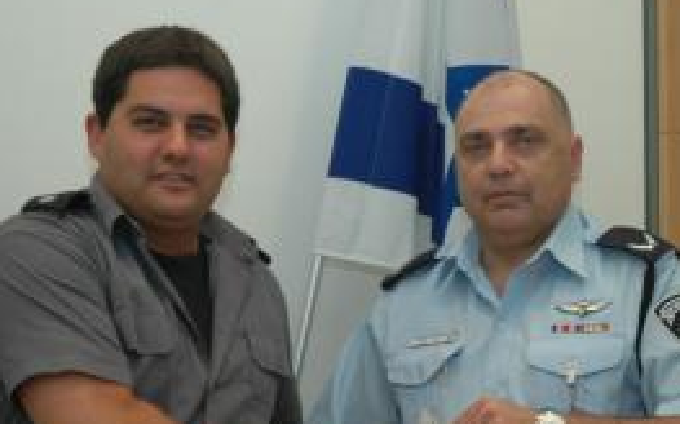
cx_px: 323
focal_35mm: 99
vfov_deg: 13.2
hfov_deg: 21.0
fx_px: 1834
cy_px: 310
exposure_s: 1/60
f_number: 4.2
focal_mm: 38
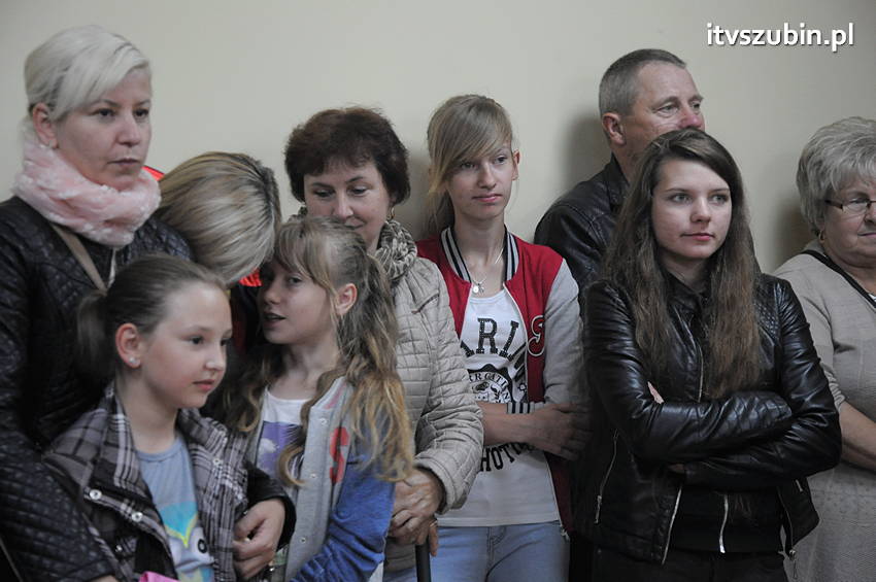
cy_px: 291
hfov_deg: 20.6
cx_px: 438
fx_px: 2407
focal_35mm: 99
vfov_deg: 13.8
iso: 1600
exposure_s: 1/80
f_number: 6.3
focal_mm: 66
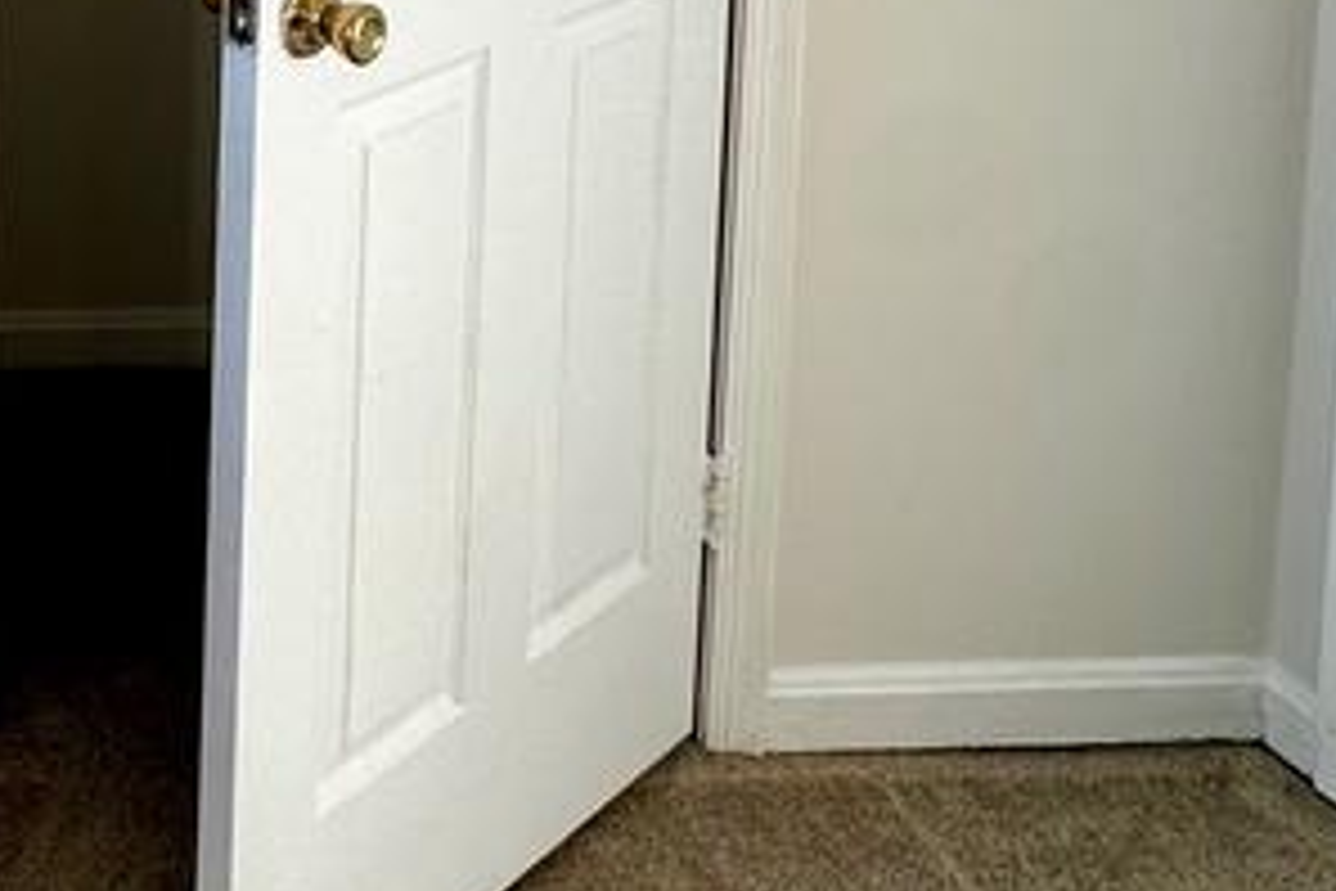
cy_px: -513
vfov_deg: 20.9
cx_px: -279
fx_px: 1967
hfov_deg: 31.3
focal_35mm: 53
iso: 40
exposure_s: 1/108
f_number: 2.2
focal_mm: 2.22
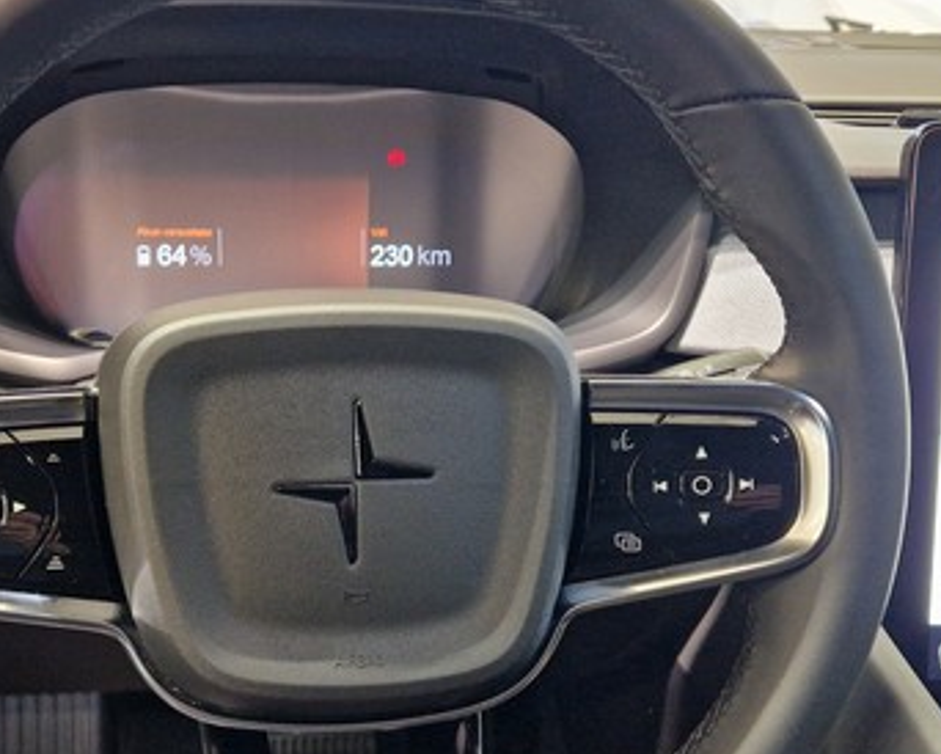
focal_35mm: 42
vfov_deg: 35.5
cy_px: 479
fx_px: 1170
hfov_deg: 43.3
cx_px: 322
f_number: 1.8
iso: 1000
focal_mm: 5.4
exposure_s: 1/100
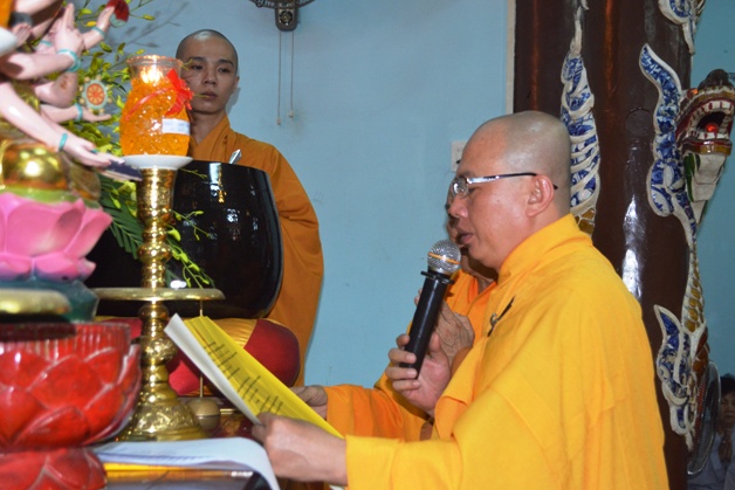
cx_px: 365
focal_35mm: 55
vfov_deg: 24.6
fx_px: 1123
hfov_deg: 36.2
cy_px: 244
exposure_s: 1/60
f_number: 5
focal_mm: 36
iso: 1600
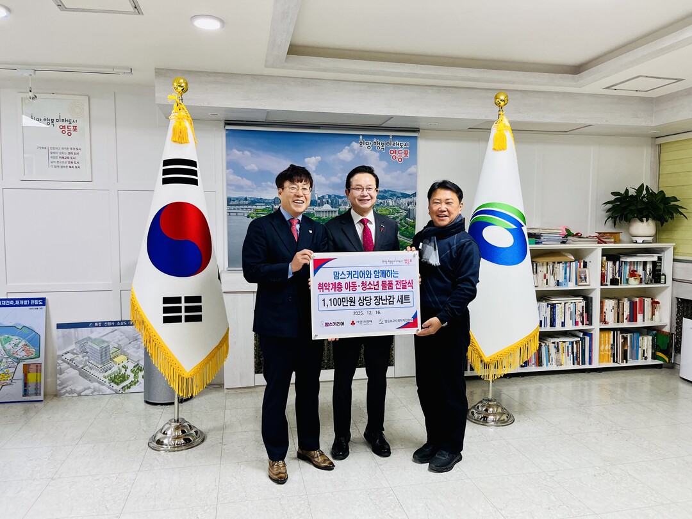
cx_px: 346
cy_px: 260
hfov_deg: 67.3
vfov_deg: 53.1
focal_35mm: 26
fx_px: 520
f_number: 1.6
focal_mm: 5.1
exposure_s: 1/120
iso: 80
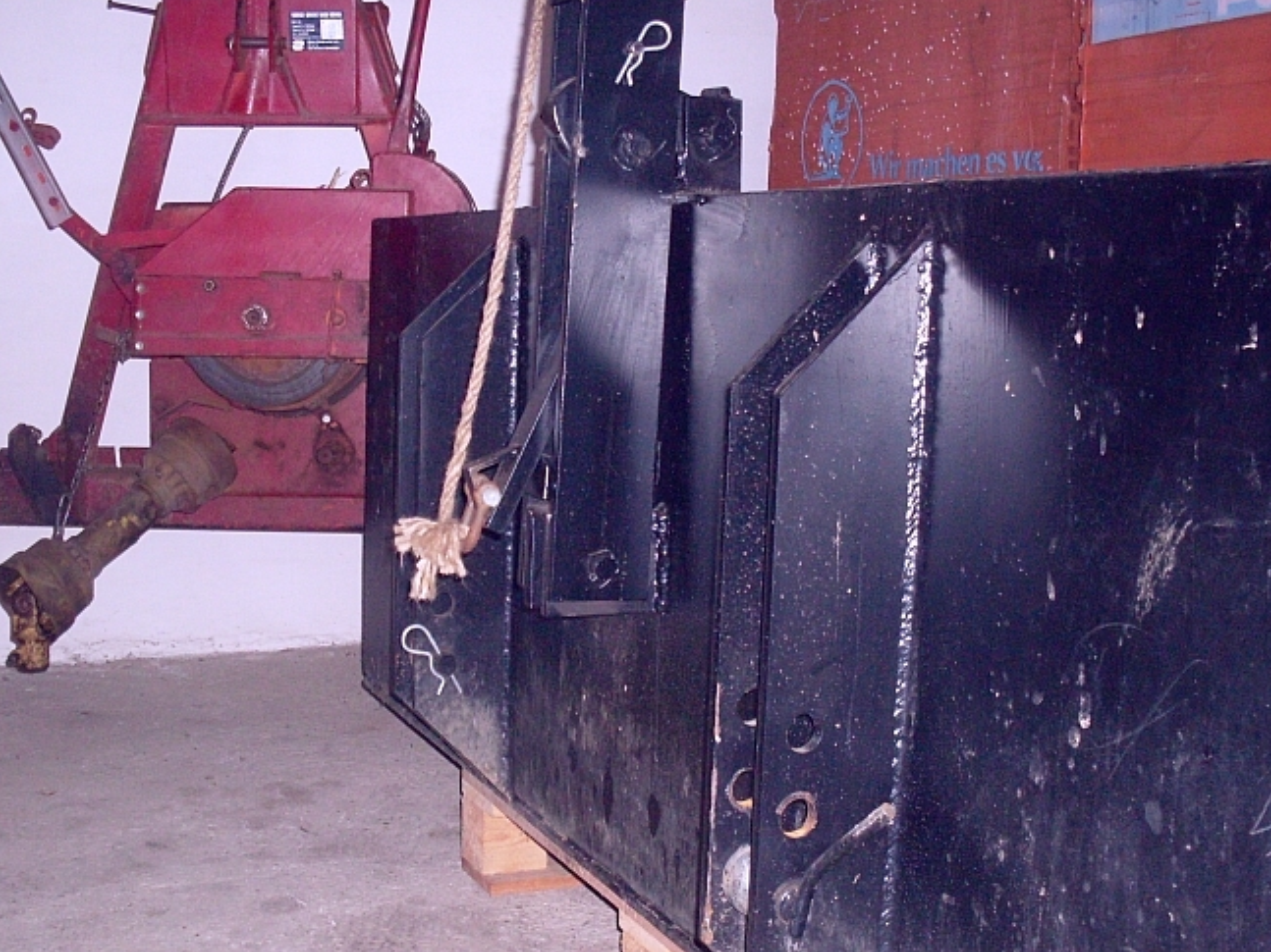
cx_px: 595
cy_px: 520
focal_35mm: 47
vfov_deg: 30.9
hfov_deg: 40.4
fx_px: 1725
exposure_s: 1/45
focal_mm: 6.3
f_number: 2.8
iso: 200
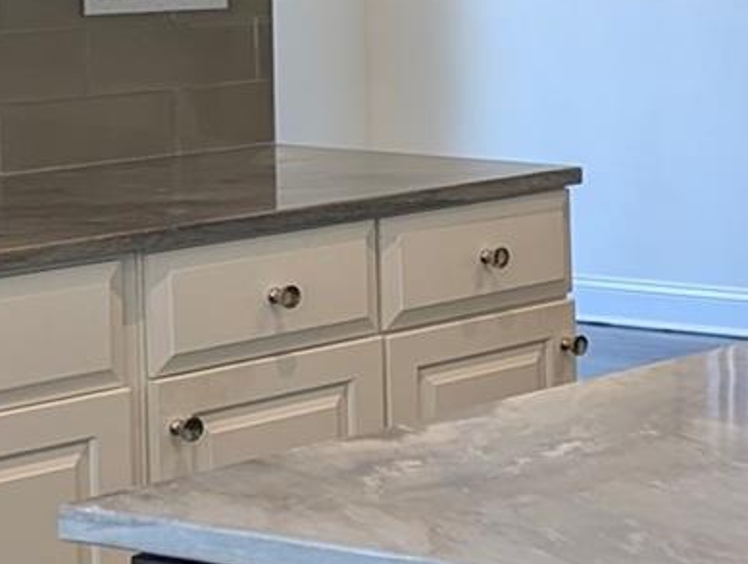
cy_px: 48
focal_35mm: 126
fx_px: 2727
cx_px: 1540
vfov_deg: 11.7
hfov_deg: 13.3
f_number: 1.68
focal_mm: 6.9
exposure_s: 1/60
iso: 44
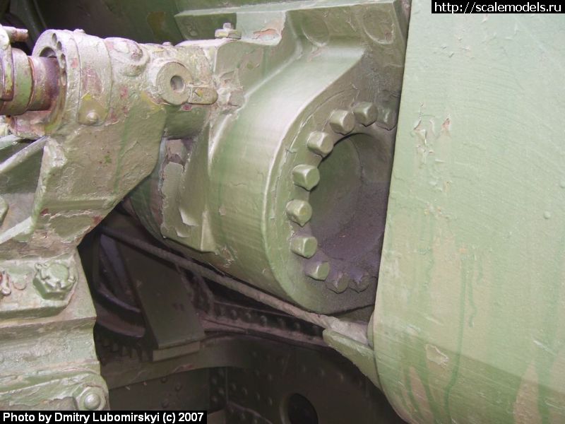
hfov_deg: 50.1
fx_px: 604
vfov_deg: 38.7
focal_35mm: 37
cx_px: 282
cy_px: 212
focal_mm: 6
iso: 80
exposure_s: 1/60
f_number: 2.7
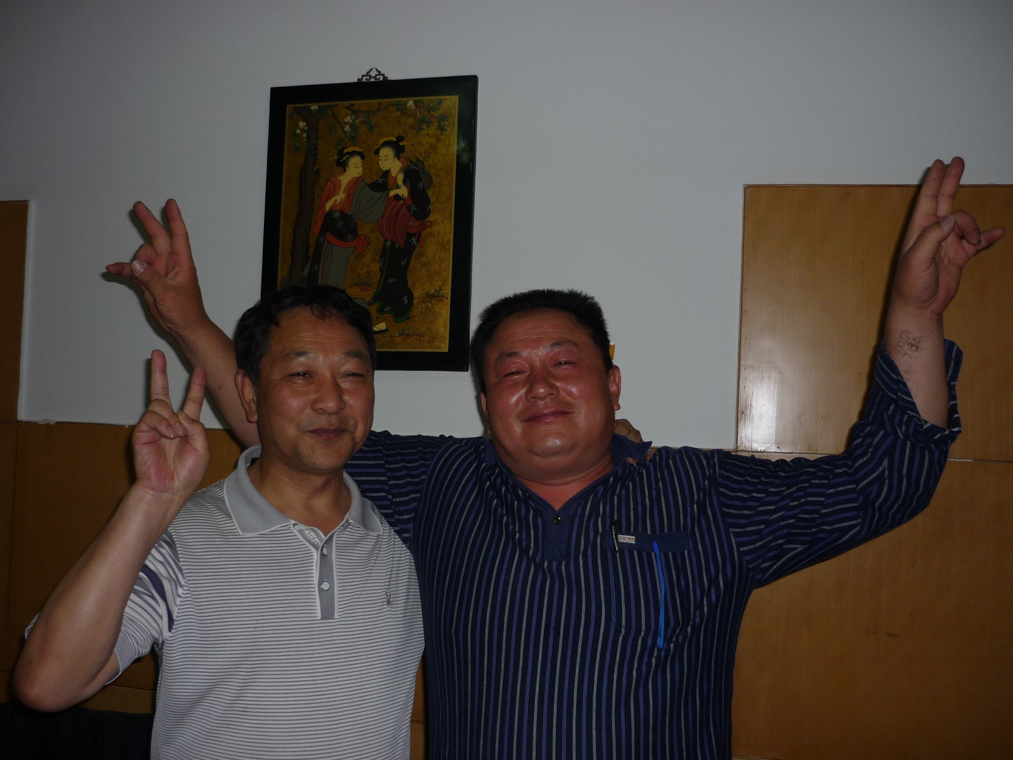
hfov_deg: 55.4
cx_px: 506
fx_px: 966
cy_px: 380
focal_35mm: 33
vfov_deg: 42.9
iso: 100
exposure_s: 1/30
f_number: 2.8
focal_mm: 5.5
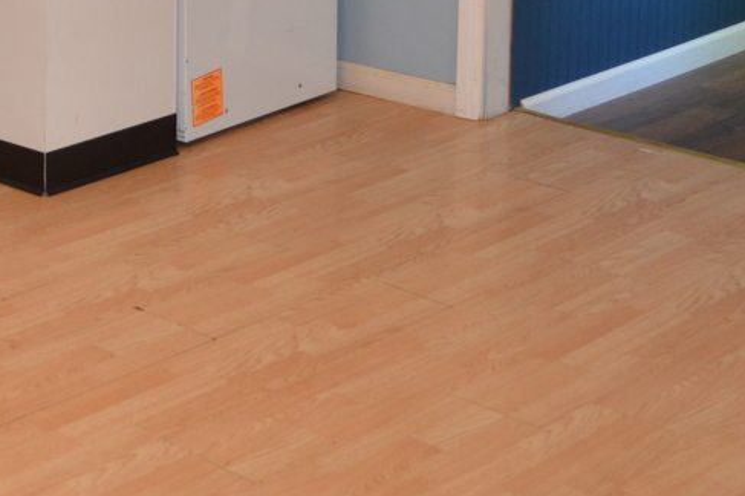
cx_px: -92
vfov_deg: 14.1
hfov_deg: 21.4
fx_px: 1861
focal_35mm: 90
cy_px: -268
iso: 400
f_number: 3.5
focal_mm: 18
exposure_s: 1/60
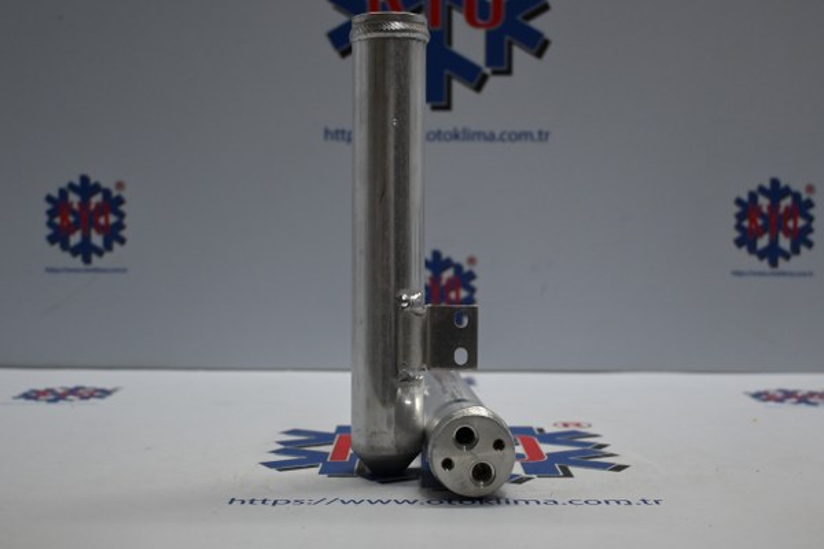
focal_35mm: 47
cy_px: 274
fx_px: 1081
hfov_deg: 41.7
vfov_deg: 28.5
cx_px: 412
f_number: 5
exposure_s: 1/125
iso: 720
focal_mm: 31.5
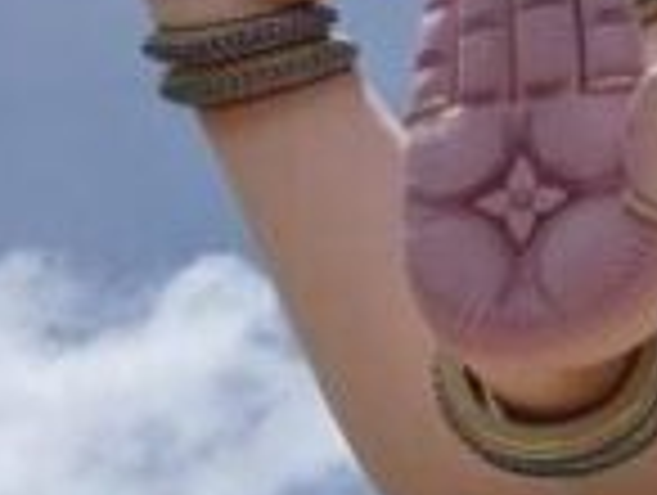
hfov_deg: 12.5
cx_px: 1107
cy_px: -63
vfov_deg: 10.0
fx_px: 2795
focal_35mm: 147
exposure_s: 1/3436
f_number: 1.8
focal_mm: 4
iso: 20
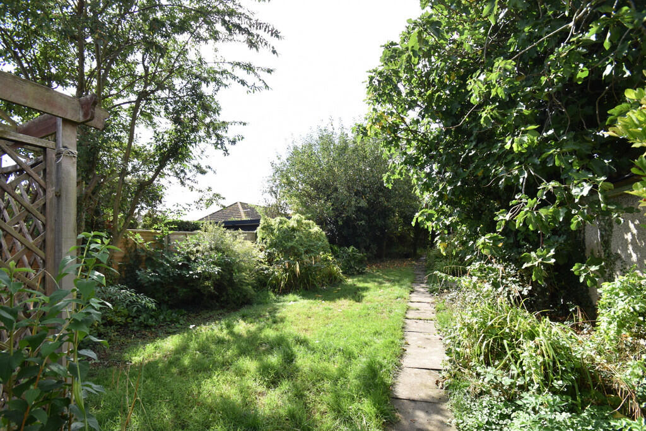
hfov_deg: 100.4
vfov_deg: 77.3
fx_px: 269
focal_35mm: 15
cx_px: 323
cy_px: 216
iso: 200
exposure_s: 1/250
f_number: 5.6
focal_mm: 10
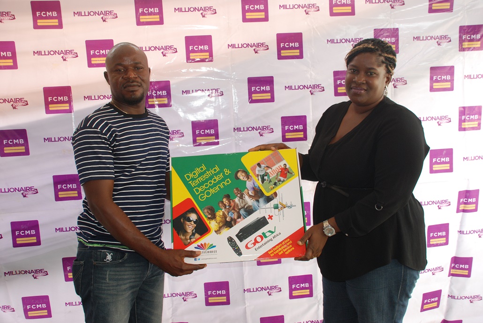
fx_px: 443
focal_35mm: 33
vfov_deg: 40.1
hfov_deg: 57.2
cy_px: 162
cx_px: 242
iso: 400
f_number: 5.6
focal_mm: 22
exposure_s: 1/60
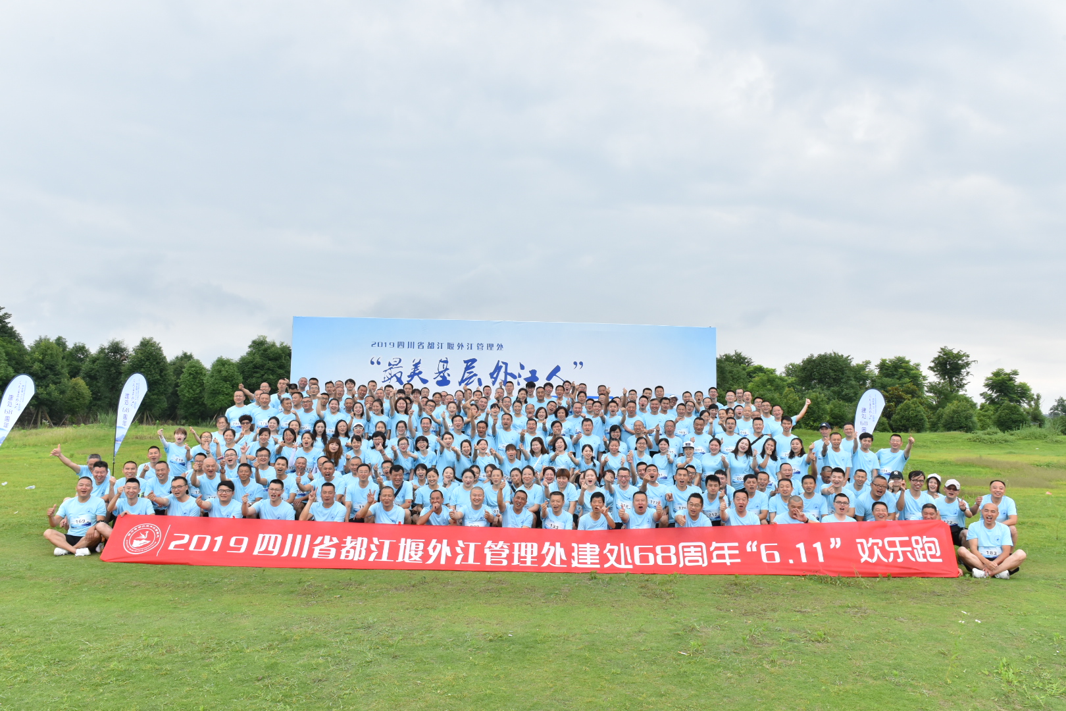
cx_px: 533
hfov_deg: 73.7
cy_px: 356
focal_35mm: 24
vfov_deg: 53.1
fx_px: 711
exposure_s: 1/200
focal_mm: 24
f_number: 11
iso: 640
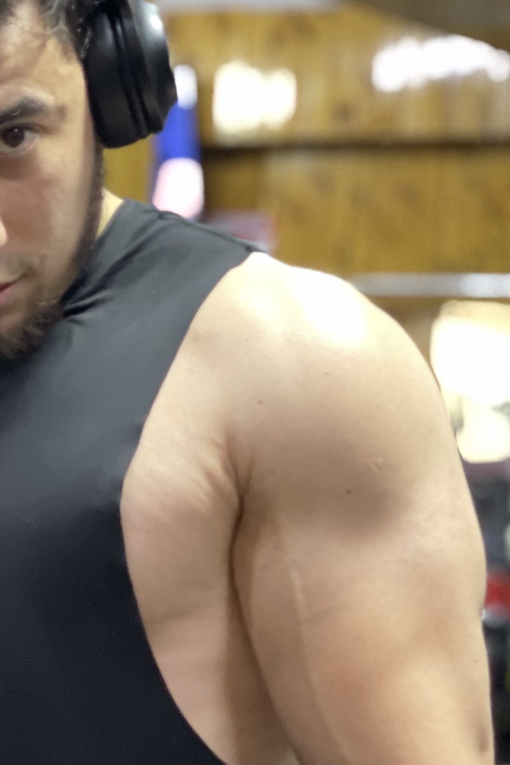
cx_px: 85
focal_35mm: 162
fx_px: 3444
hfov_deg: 8.4
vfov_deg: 12.7
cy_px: 539
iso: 400
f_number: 2.2
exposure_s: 1/20
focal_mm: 7.5
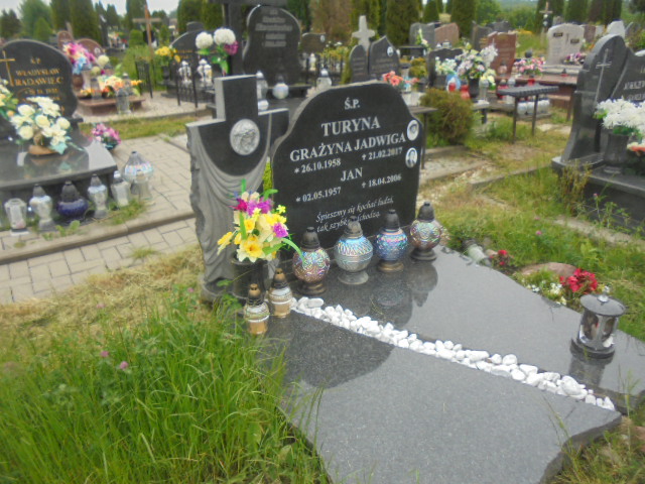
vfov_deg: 53.1
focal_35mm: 26
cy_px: 242
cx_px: 322
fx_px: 484
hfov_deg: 67.3
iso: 100
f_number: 3.5
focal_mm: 4.6
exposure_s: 1/160
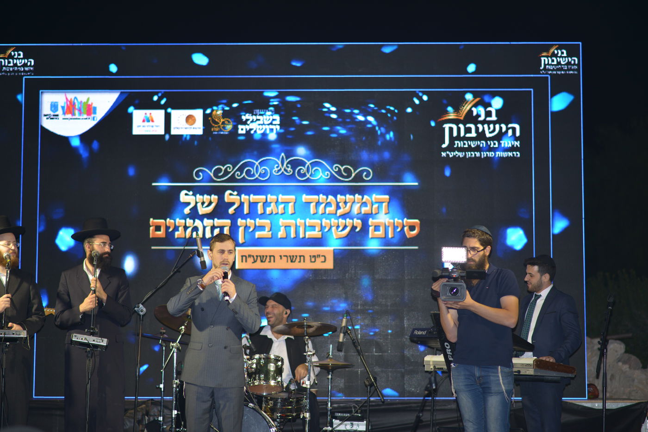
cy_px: 216
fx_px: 1530
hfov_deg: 23.9
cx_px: 324
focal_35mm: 85
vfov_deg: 16.1
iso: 320
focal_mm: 85
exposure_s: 1/200
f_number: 1.8
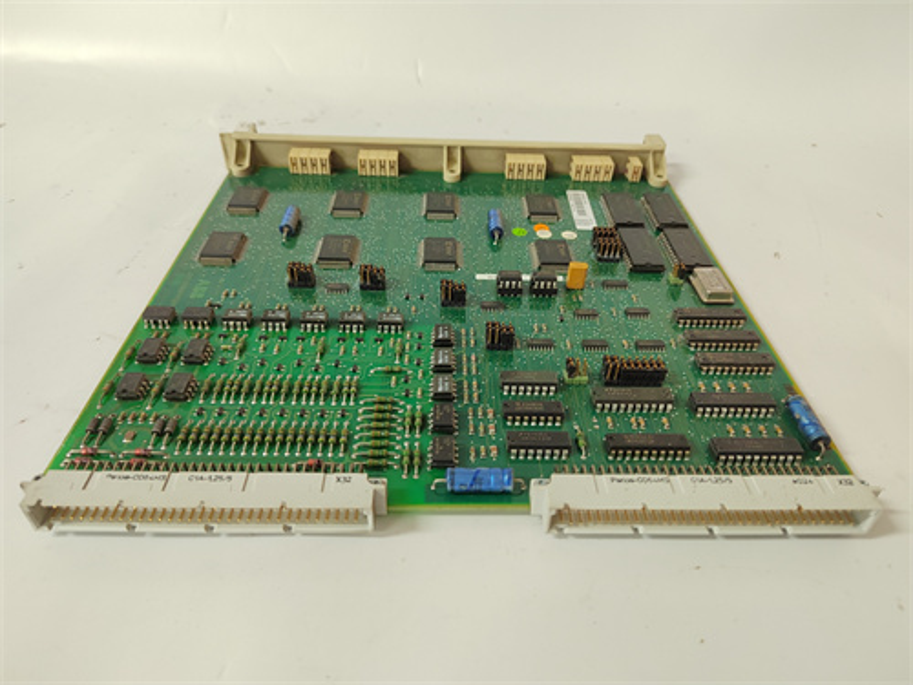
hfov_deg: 73.9
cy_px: 342
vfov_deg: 58.9
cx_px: 456
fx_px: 607
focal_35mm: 23
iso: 1419
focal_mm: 5.52
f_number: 1.9
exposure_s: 1/50
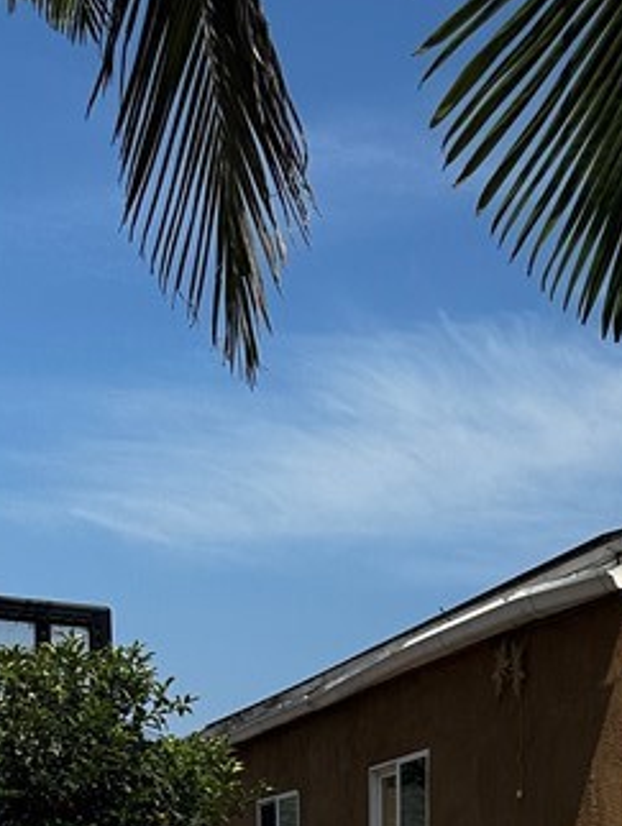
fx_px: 1817
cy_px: 1207
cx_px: 619
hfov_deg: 18.9
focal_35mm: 76
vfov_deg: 21.8
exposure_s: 1/5848
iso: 80
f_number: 1.78
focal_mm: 6.86
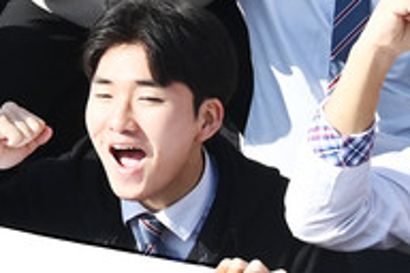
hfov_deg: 9.2
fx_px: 2426
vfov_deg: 6.3
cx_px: -361
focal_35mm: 213
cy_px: -225
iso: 1000
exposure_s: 1/800
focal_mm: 32
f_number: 13
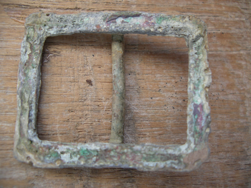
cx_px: 126
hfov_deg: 50.1
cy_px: 94
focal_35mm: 37
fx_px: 268
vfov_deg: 38.7
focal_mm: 7.8
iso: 160
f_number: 2.8
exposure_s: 1/40
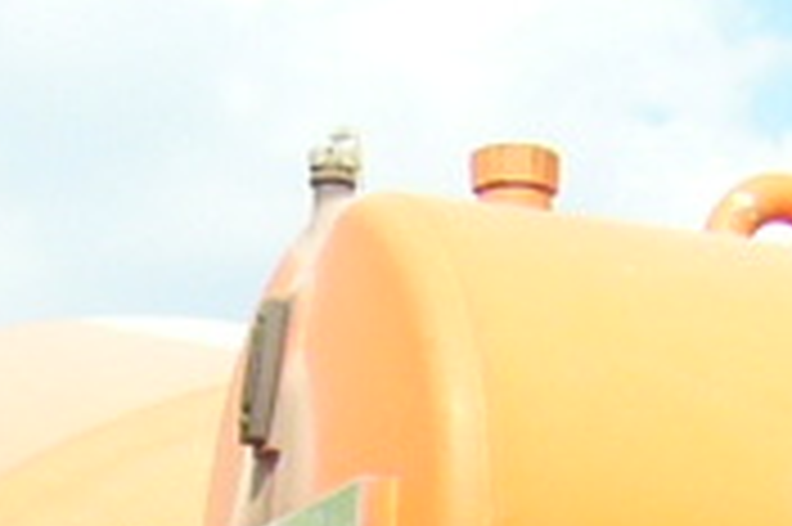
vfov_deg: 4.8
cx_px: 1053
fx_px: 5824
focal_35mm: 265
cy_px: 1848
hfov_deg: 7.7
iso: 50
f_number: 8
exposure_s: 1/80
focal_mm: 5.8
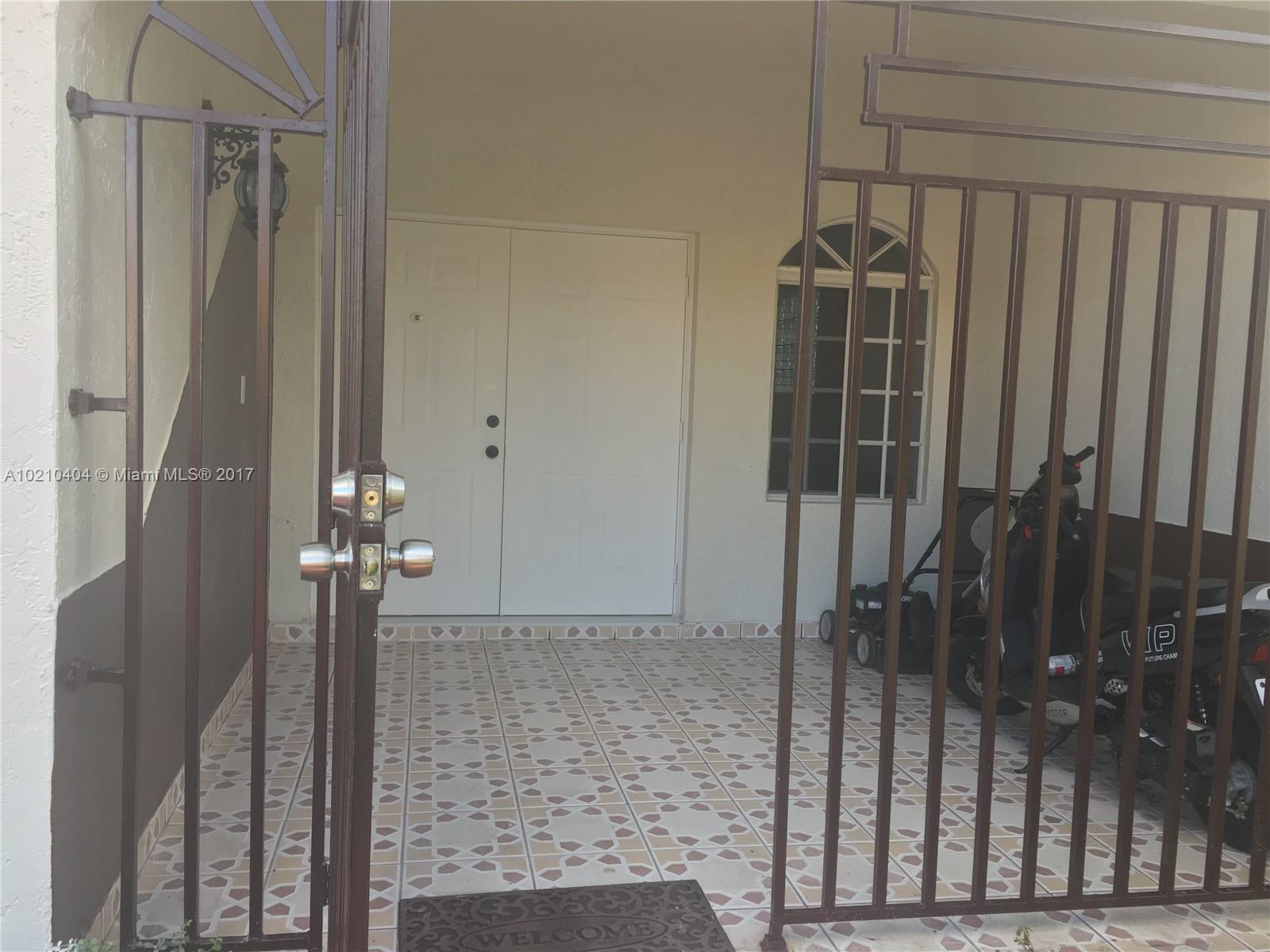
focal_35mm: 29
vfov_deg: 48.2
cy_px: 476
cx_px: 635
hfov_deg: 61.7
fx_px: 1064
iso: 32
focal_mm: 4.15
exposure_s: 1/120
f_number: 2.2
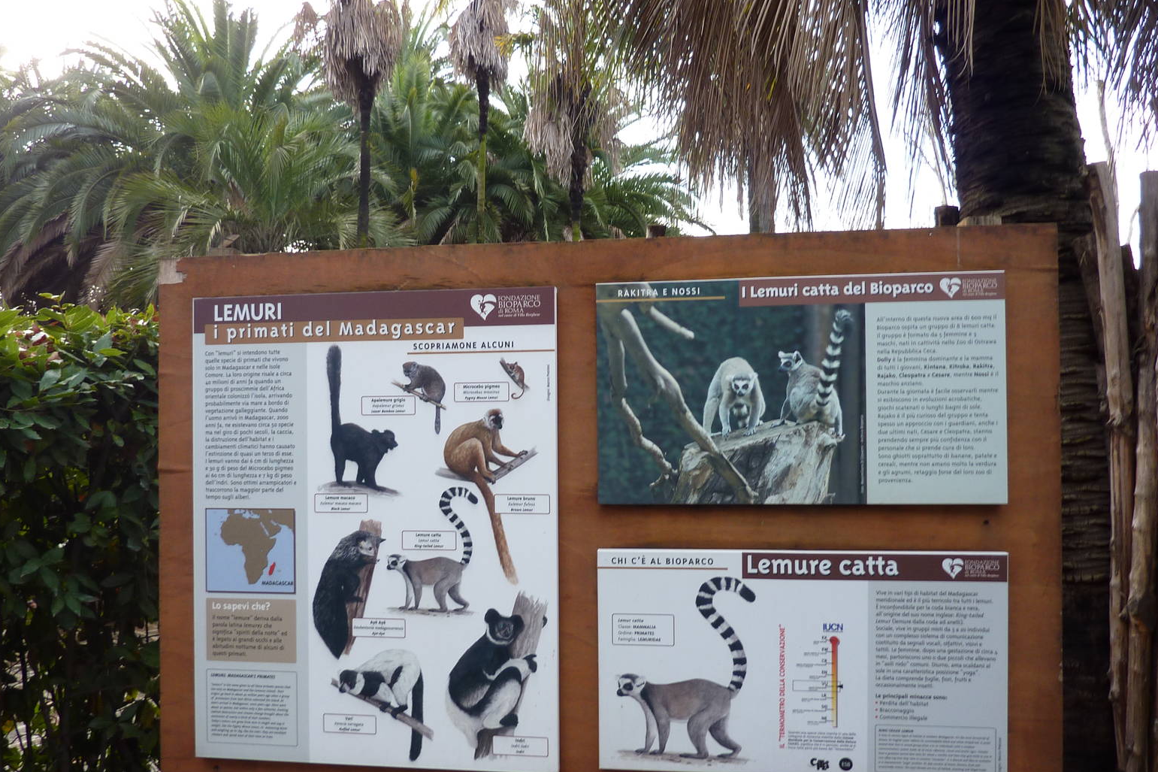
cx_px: 585
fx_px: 868
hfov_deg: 67.4
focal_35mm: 27
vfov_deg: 47.8
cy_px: 444
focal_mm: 4.1
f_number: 3.3
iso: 80
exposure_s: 1/60
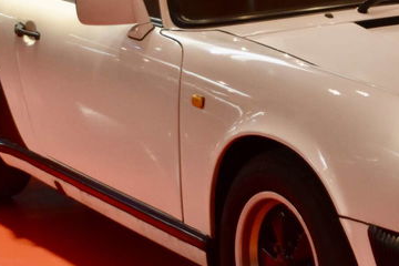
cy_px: 95
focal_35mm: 145
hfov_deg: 14.0
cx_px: 392
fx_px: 1607
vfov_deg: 9.5
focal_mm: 34
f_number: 4.5
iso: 1250
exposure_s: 1/60
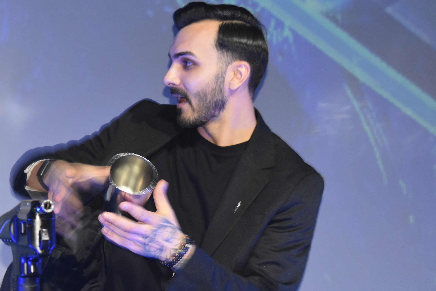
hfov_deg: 18.0
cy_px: 166
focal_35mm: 114
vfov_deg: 12.0
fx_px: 1377
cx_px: 149
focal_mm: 55
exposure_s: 1/60
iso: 2000
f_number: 5.6
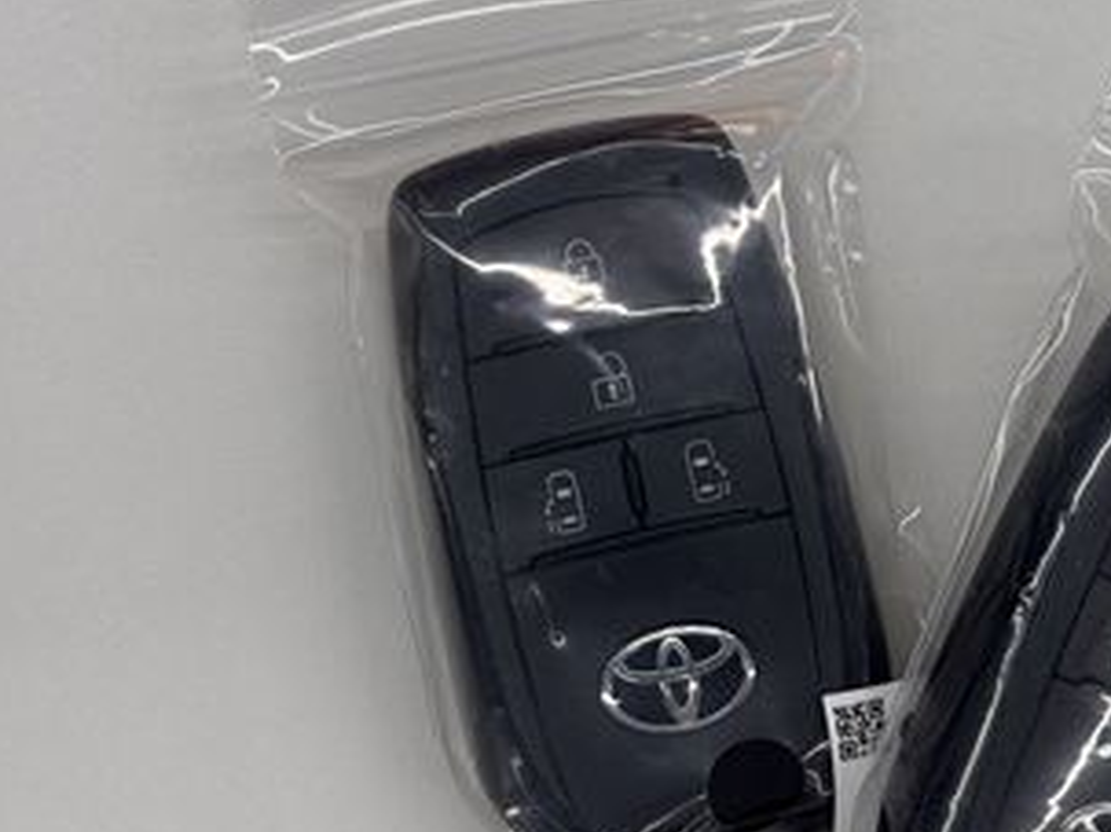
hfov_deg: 17.8
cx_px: 862
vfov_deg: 13.4
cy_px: 561
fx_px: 3529
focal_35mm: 110
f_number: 1.6
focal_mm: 5.96
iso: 32
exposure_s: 1/253
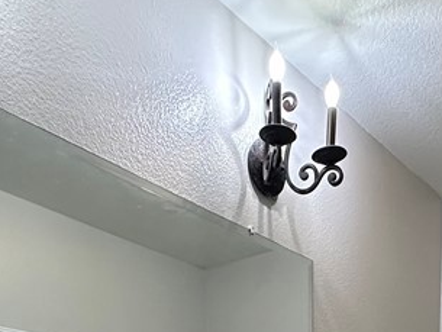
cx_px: 277
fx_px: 600
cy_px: 538
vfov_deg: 22.9
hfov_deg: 40.1
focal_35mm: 47
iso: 250
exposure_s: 1/120
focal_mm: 2.22
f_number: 2.2
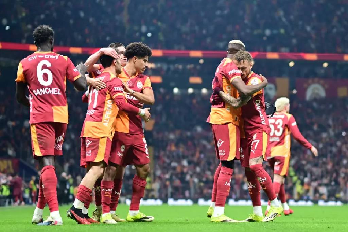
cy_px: 116
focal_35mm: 75
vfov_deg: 18.2
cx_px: 174
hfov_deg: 27.0
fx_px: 725
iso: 1000
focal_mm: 50
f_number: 1.2
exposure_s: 1/3200
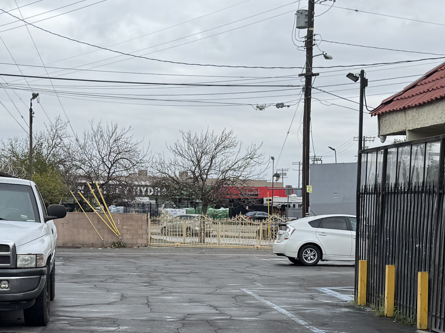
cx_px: 204
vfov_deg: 20.5
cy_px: 269
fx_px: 913
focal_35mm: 71
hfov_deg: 27.4
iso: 80
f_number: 1.78
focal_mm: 6.76
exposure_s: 1/2710
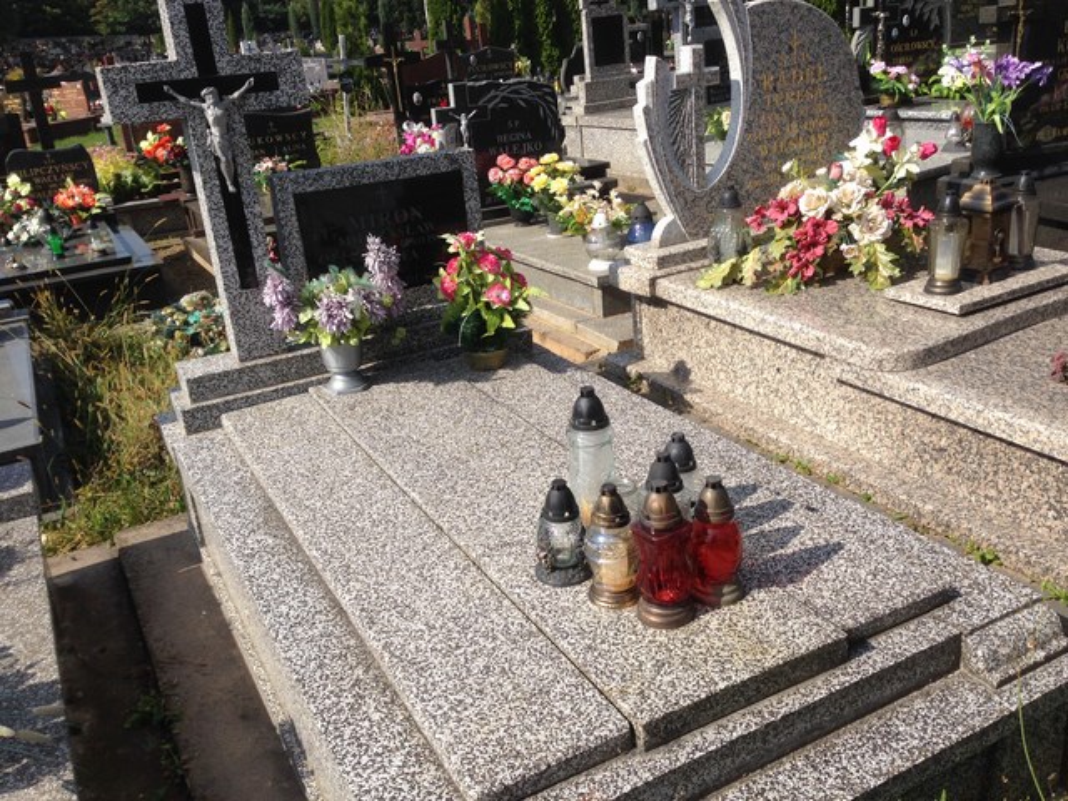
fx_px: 1018
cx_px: 534
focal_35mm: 33
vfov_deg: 42.9
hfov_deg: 55.4
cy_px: 400
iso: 50
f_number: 2.4
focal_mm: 4.12
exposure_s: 1/1808
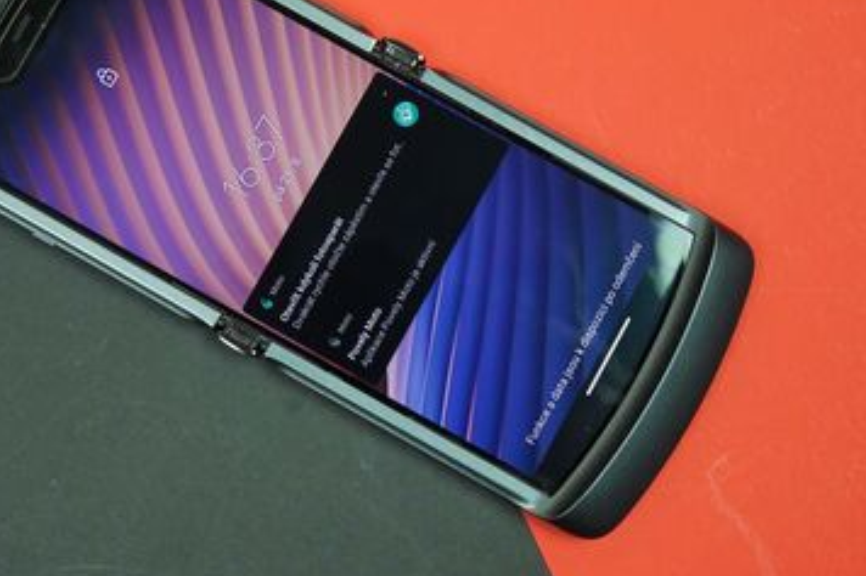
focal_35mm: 69
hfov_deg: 29.2
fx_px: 1659
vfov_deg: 19.7
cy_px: 198
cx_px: 367
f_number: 8
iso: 3200
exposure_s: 1/200
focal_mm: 40
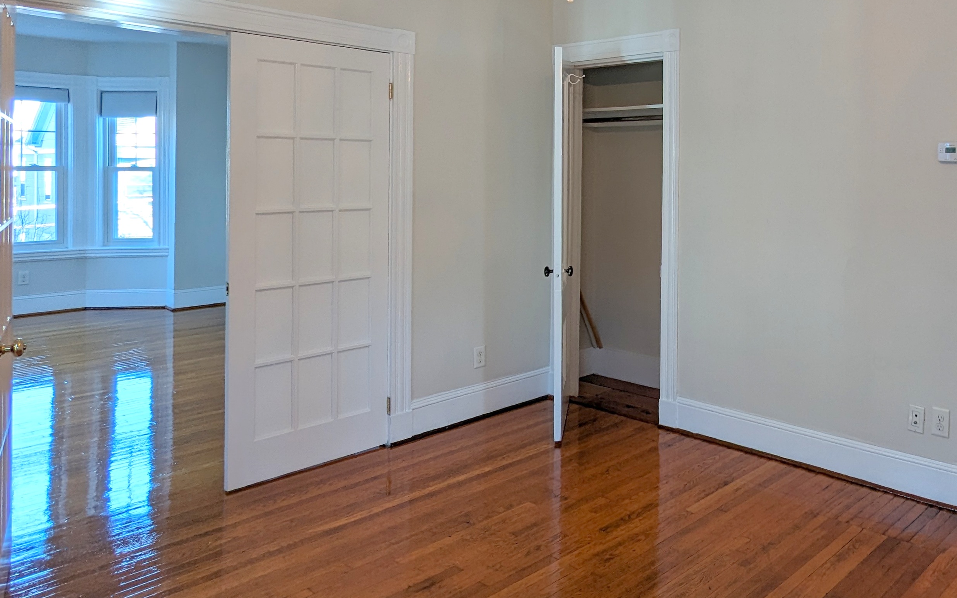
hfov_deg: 63.3
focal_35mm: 28
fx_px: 730
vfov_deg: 43.5
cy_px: 168
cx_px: 696
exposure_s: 1/60
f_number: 2.2
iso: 56
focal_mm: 2.35
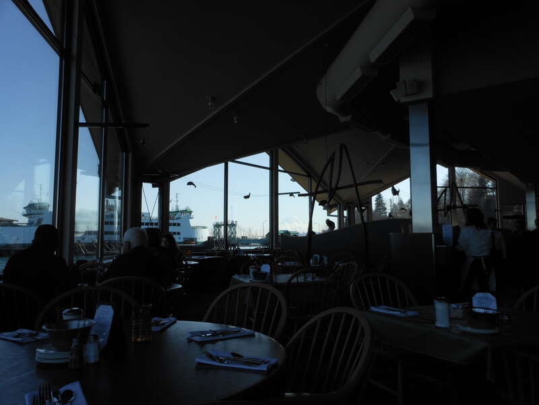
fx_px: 436
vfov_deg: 49.7
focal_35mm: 28
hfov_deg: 63.4
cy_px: 202
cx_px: 270
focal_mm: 5
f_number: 3.7
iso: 80
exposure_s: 1/640
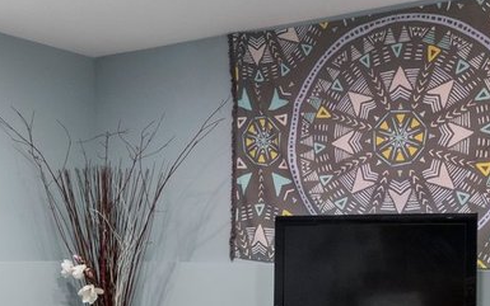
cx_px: 148
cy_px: 235
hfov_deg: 33.6
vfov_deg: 21.5
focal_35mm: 60
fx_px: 802
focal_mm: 14
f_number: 11
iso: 800
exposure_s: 1/3
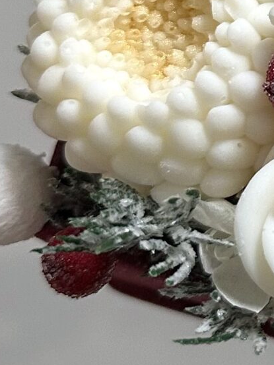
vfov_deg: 17.2
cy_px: -28
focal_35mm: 111
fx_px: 1172
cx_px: 551
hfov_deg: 11.9
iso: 250
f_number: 1.78
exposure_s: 1/91
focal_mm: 6.86
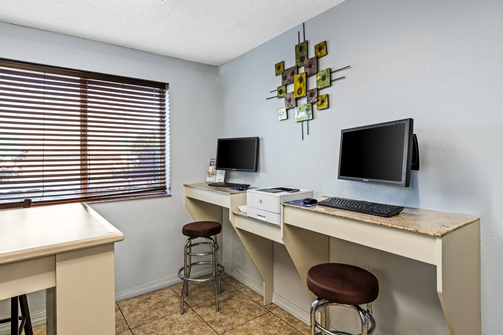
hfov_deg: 84.0
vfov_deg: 61.9
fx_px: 279
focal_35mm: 20
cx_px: 252
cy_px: 168
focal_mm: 20
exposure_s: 1/3
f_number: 9
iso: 400
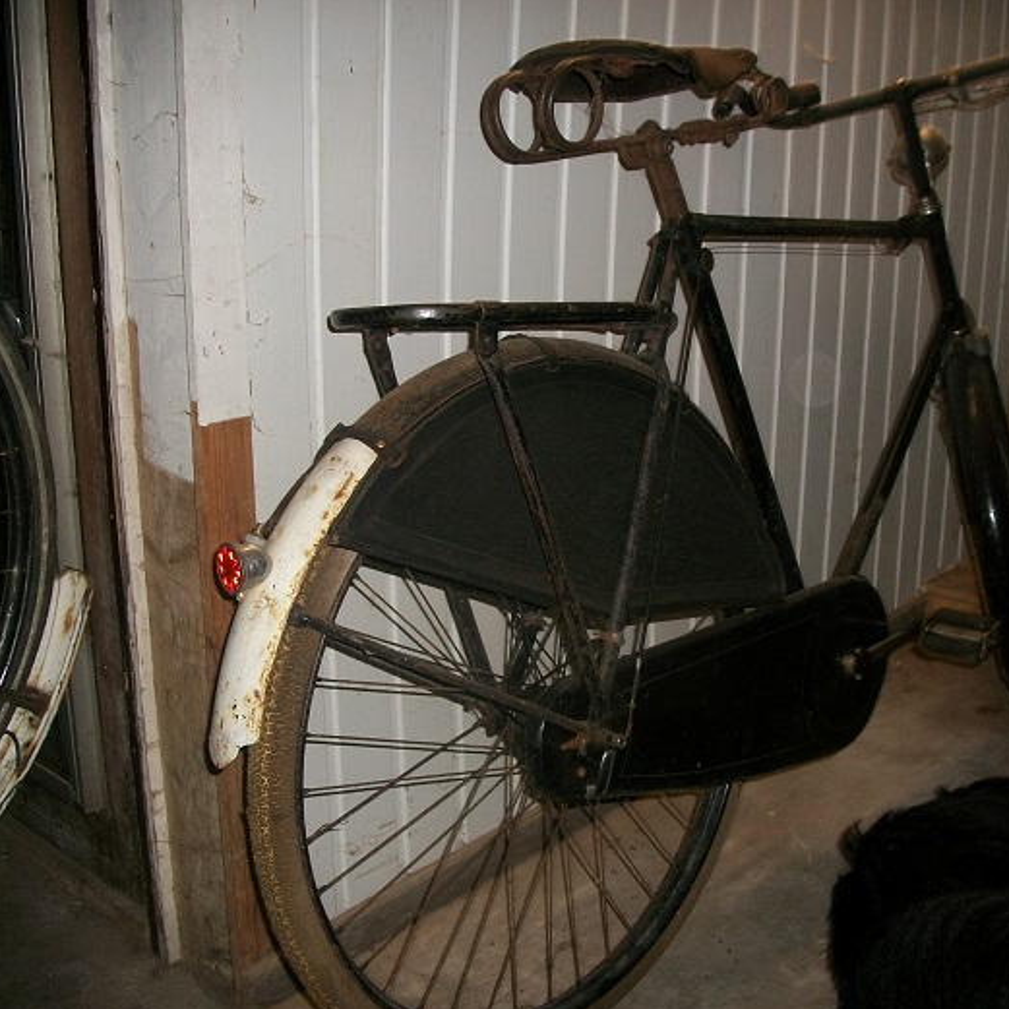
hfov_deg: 43.7
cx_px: 583
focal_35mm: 38
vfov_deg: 43.9
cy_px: 506
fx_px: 1253
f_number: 2.9
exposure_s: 1/30
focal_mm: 5.7
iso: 80
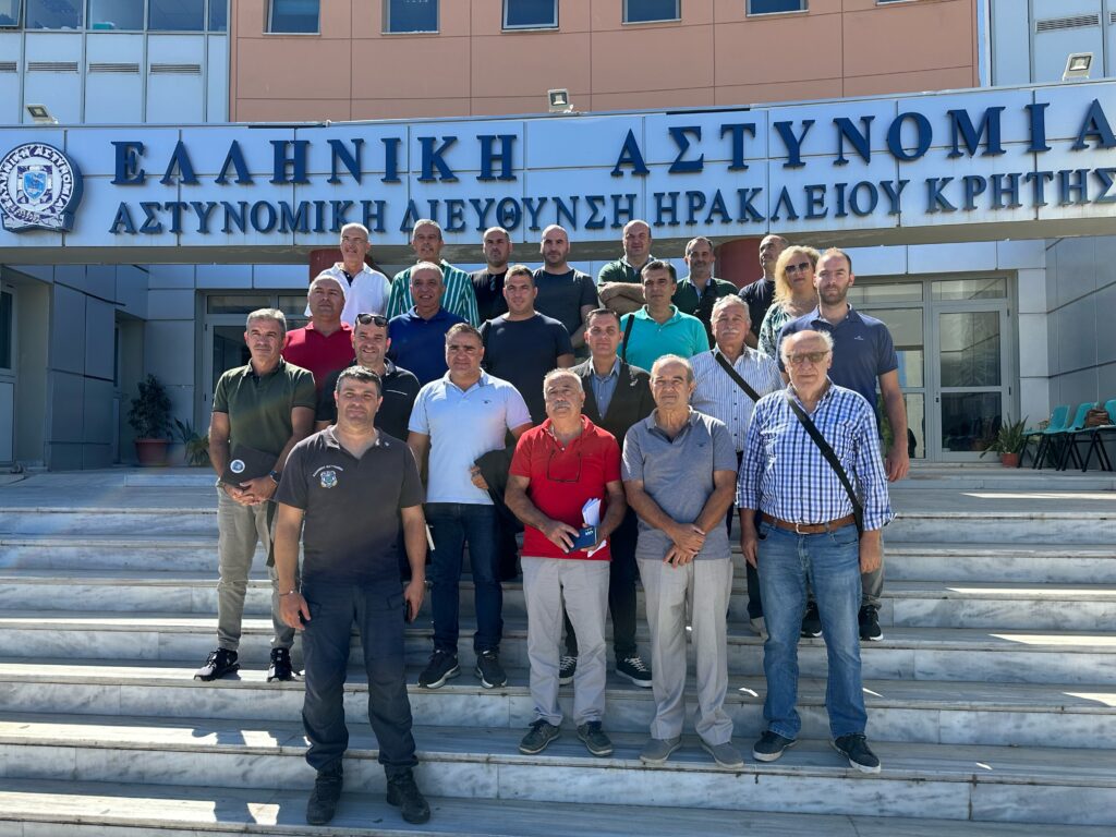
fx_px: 774
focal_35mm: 24
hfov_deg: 71.6
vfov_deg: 56.8
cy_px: 418
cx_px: 558
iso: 80
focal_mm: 6.86
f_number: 1.78
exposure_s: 1/1613
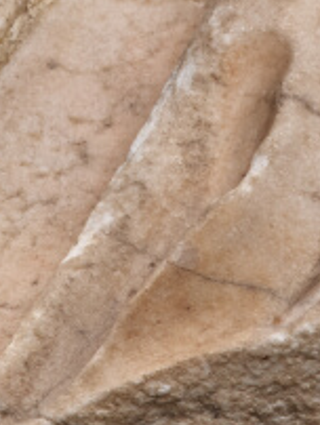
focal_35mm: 415
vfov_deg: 4.7
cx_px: 44
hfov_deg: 3.6
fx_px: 5104
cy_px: -418
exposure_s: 1/125
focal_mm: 80
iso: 200
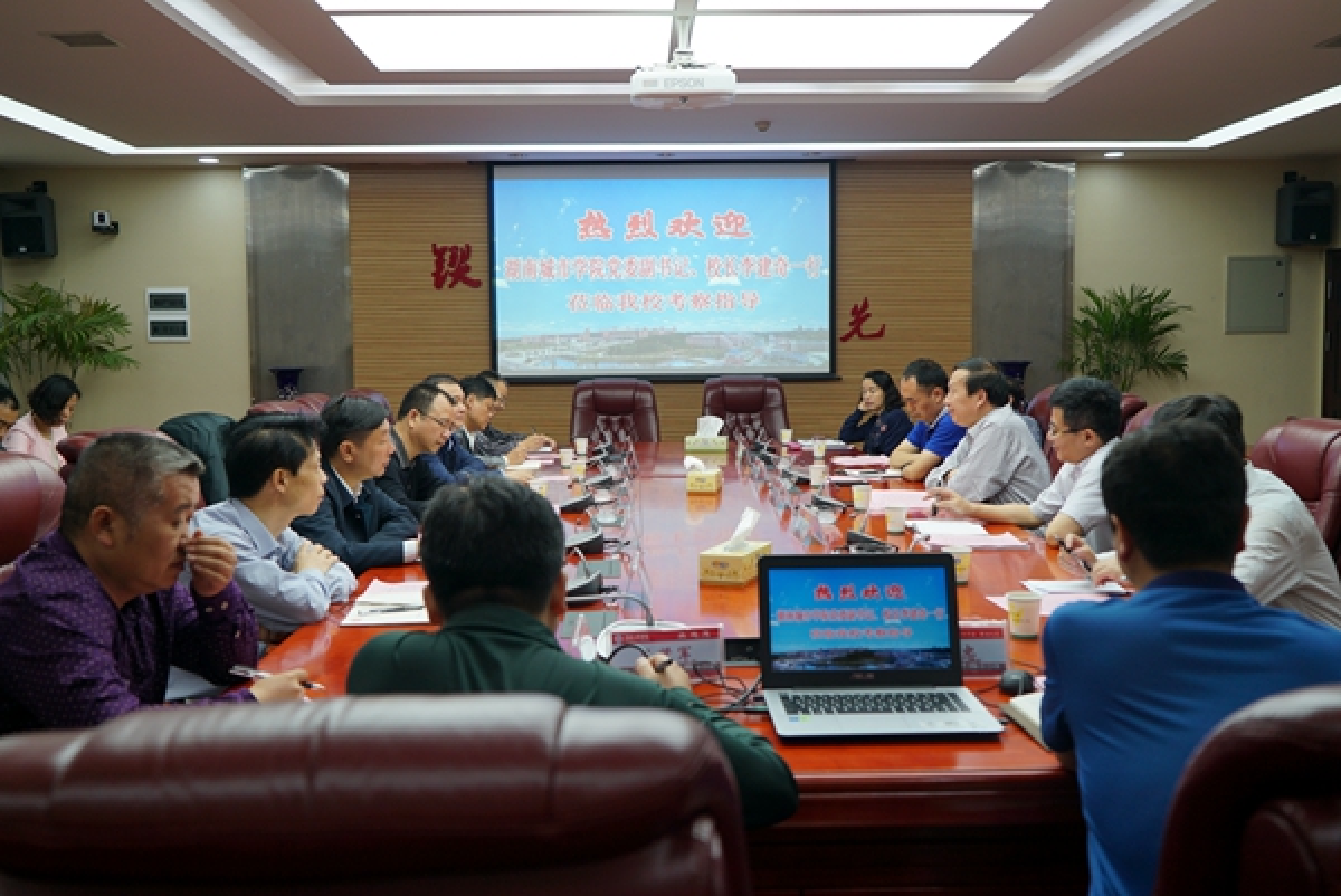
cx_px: 670
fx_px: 1193
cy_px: 448
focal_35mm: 32
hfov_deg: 58.7
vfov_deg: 41.2
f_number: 4
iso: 250
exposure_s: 1/60
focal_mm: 32
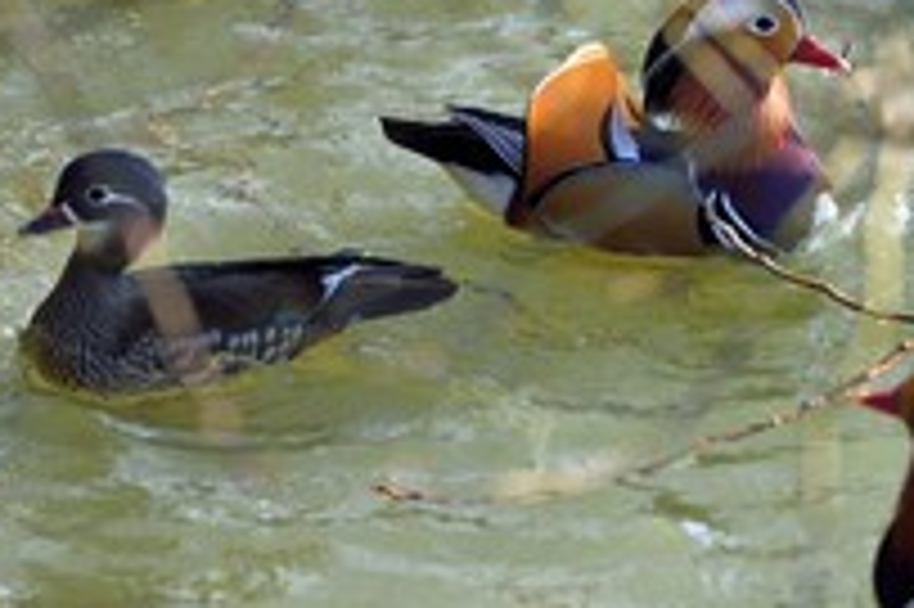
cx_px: 302
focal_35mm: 414
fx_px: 10502
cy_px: 131
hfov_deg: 5.0
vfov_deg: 3.3
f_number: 4
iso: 200
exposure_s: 1/800
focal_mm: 200
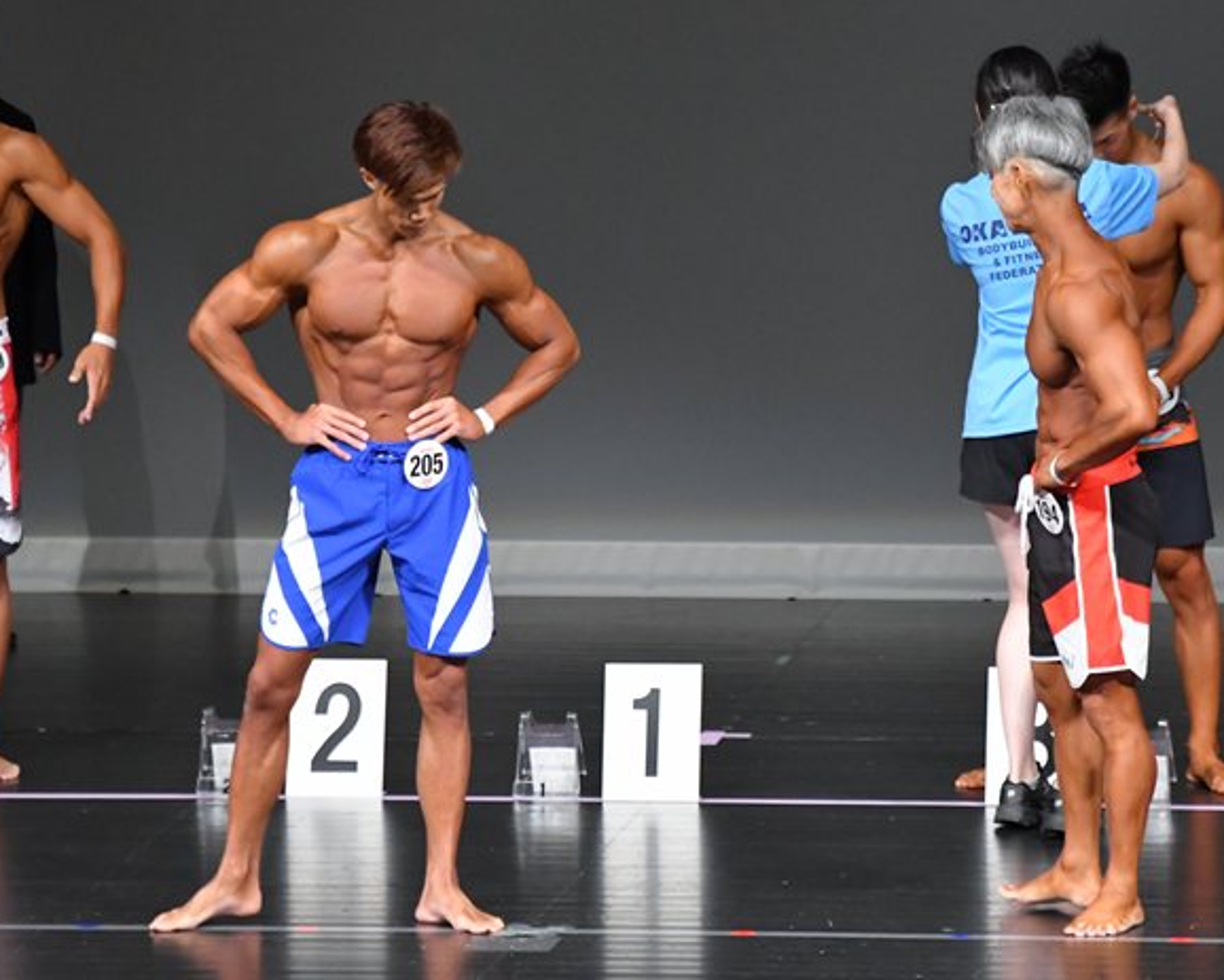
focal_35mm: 396
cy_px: 442
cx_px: 772
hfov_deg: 4.9
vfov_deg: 3.9
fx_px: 14353
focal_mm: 210
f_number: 5.6
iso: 5000
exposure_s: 1/400
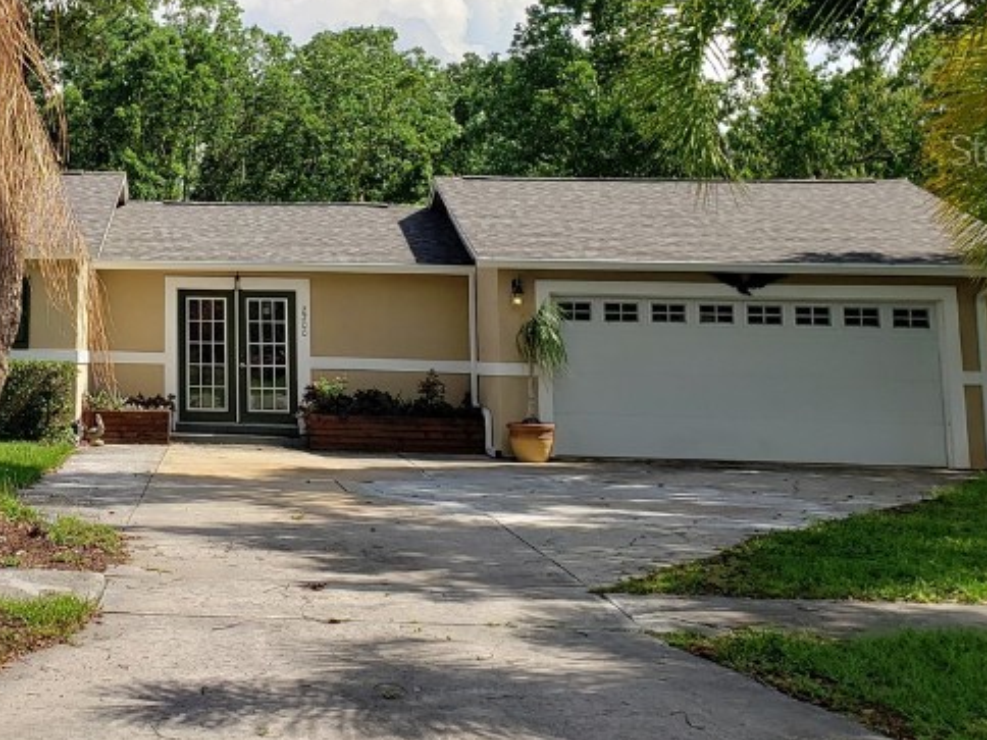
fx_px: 1568
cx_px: 98
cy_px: 149
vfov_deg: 26.1
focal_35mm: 55
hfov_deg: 33.1
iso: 50
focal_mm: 4.3
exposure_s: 1/1239
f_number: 2.4
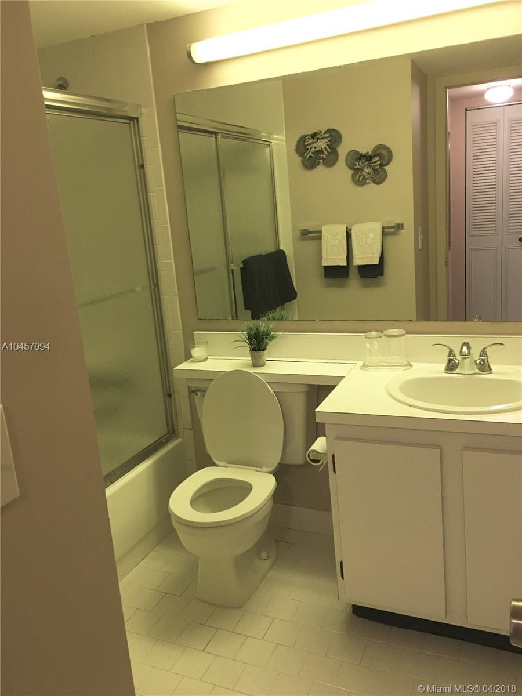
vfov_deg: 61.7
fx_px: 583
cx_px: 261
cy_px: 348
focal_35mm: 29
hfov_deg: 48.2
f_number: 2.2
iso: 80
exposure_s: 1/15
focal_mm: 4.15
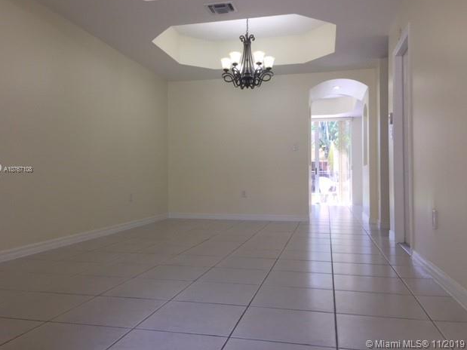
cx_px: 227
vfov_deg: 46.8
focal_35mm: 30
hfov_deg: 60.0
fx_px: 405
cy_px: 170
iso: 50
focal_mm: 4.15
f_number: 2.2
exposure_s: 1/120
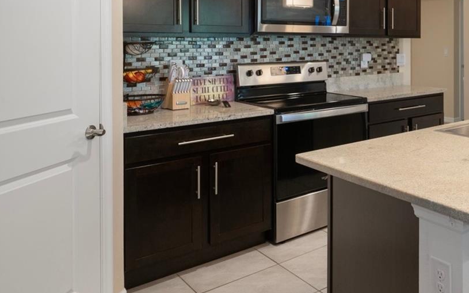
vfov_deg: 36.1
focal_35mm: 34
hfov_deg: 48.4
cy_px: 60
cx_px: 452
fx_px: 434
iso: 320
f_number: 8
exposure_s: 1/2
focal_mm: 17
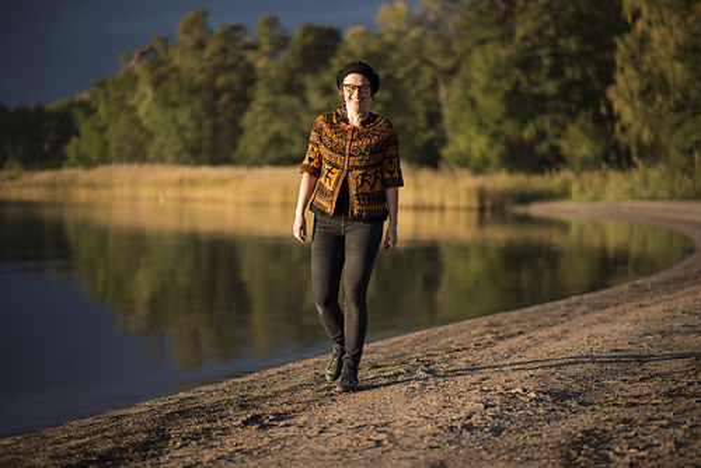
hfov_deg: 23.9
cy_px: 234
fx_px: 1656
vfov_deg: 16.1
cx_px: 350
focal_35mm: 85
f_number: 1.8
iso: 64
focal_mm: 85
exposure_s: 1/1000
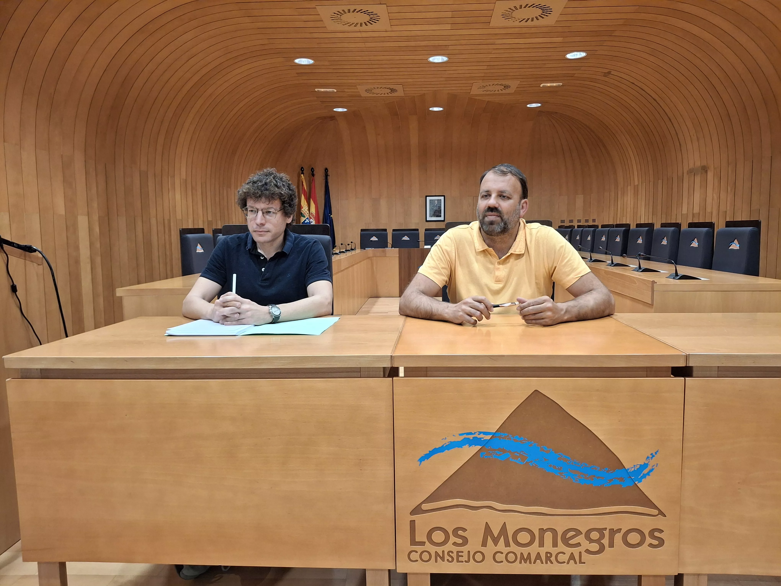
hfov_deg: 69.4
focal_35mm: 25
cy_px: 293
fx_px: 564
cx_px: 390
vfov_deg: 54.9
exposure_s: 1/50
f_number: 1.8
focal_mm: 4.69
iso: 320
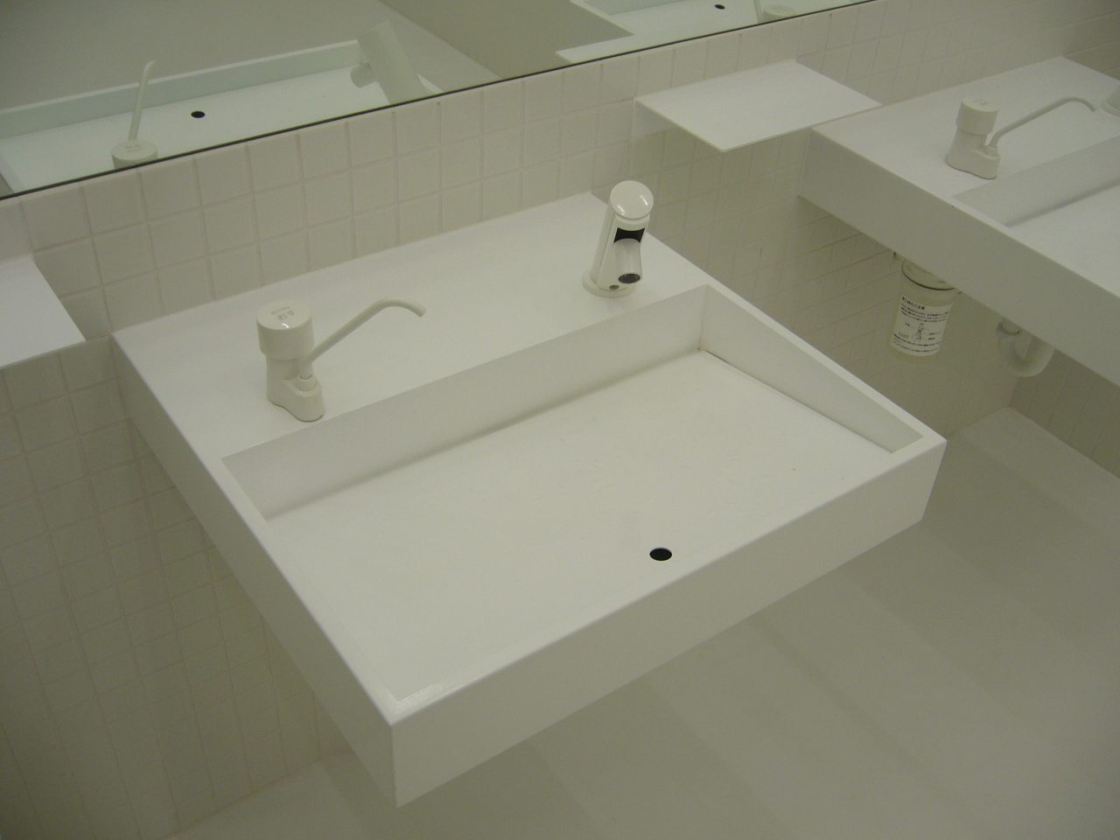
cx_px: 560
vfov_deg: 40.7
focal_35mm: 35
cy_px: 420
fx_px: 1132
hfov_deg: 52.6
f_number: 2.8
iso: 80
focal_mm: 5.8
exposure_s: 1/40
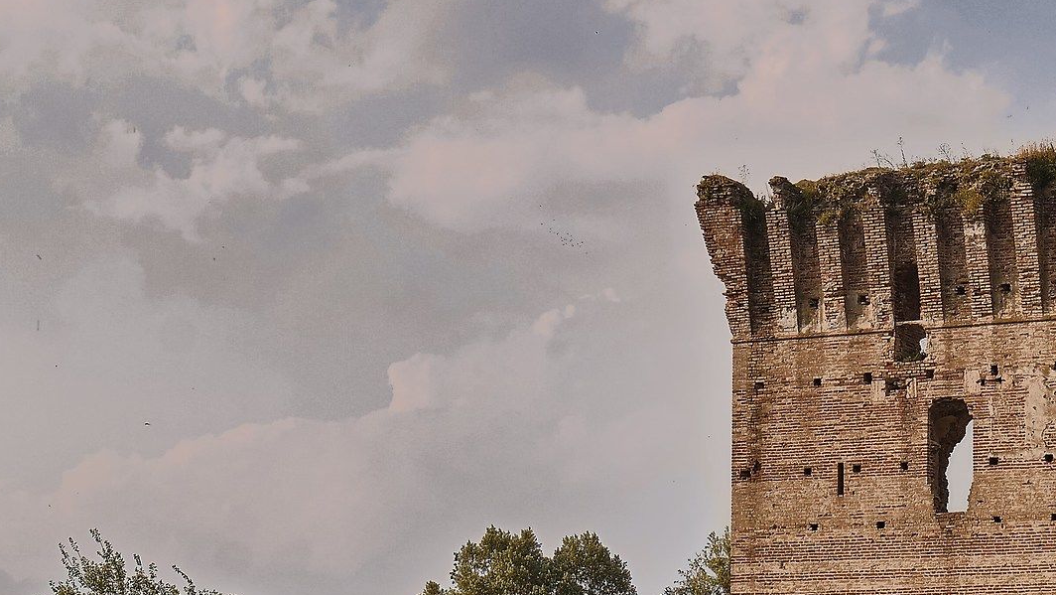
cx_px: 896
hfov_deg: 14.7
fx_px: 4066
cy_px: 606
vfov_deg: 8.3
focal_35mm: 145
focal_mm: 41
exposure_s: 1/160
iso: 100
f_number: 9
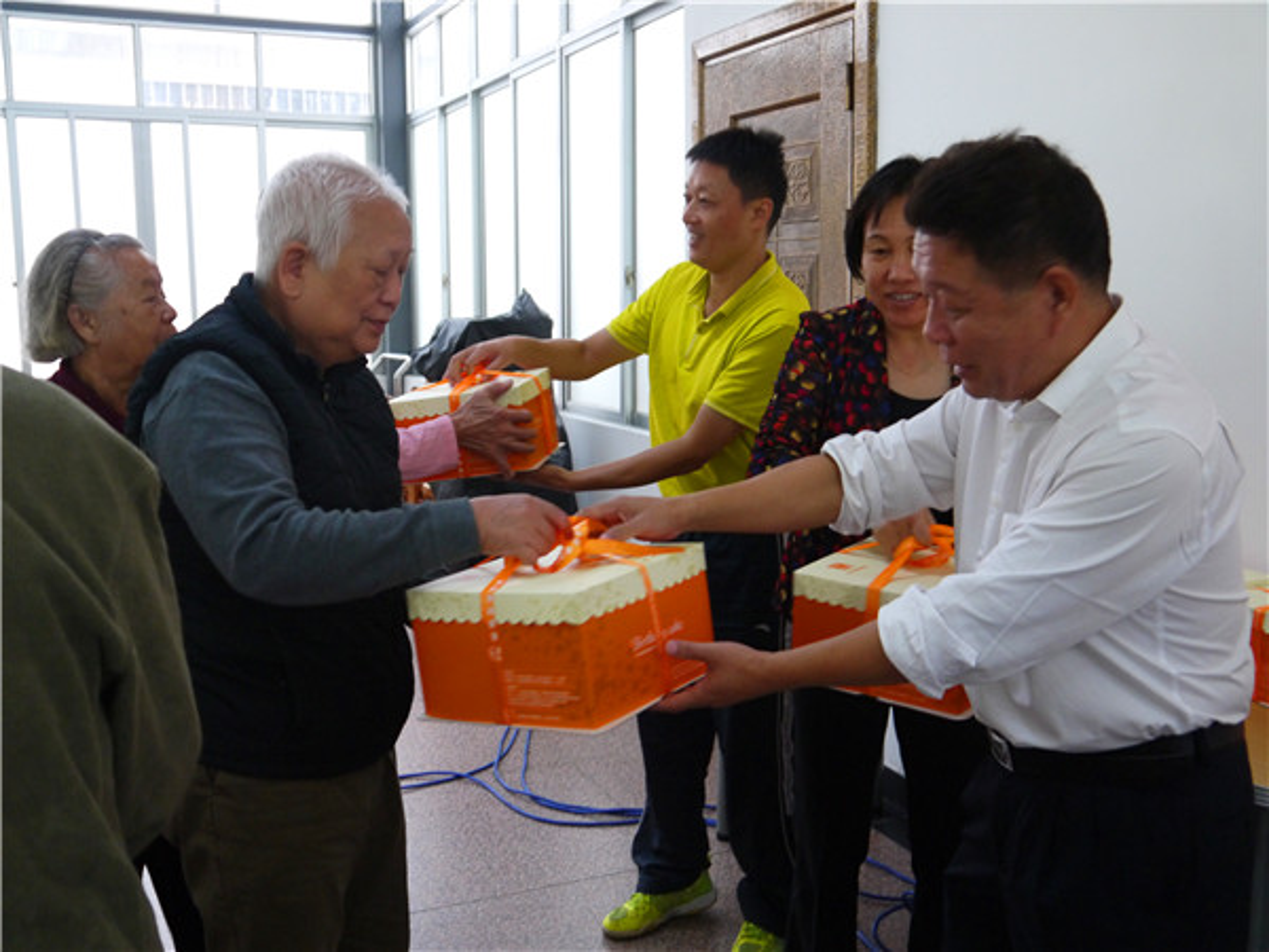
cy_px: 476
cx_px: 634
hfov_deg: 49.0
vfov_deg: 37.7
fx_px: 1393
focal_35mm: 38
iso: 800
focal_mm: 19
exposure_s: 1/100
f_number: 4.1
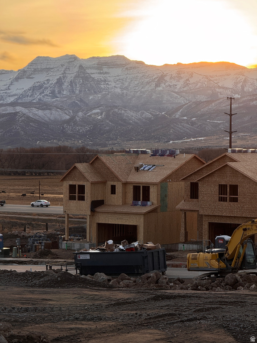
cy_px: 172
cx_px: 128
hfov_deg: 12.3
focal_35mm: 120
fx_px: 1188
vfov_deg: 16.4
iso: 50
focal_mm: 15.66
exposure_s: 1/178
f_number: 2.8
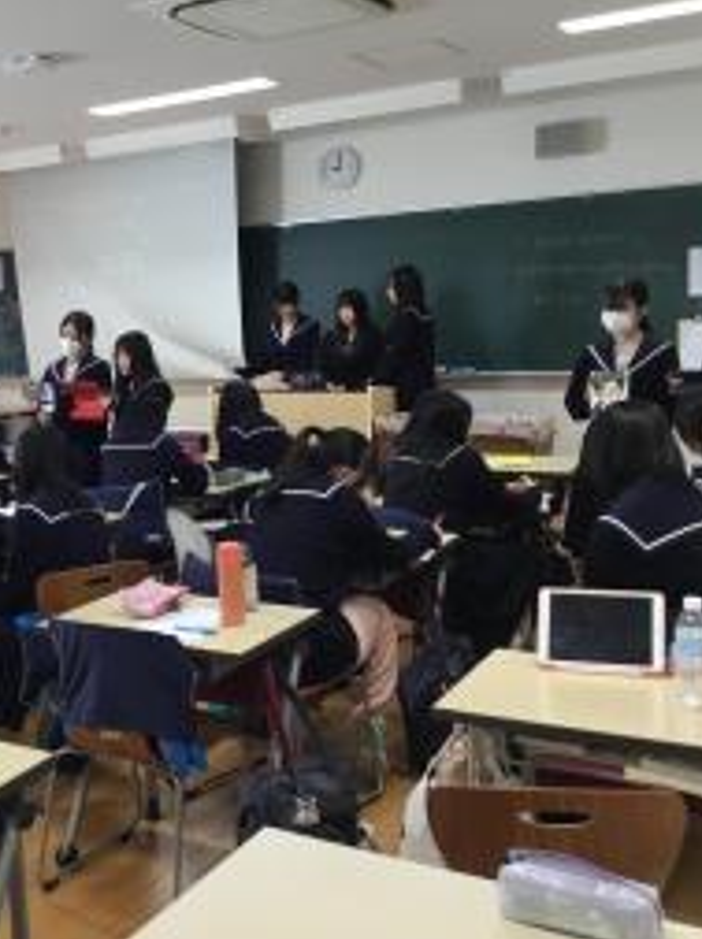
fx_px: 1139
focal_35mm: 42
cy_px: 466
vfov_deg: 44.8
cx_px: 130
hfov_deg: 33.2
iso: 50
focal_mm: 3.3
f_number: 2.4
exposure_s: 1/30
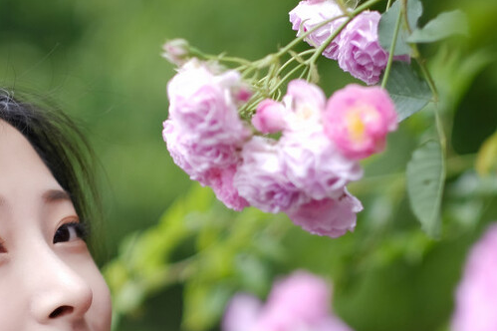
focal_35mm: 202
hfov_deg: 10.2
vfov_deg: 6.8
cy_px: 356
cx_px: 254
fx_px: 2787
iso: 125
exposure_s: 1/1400
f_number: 1.2
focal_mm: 56
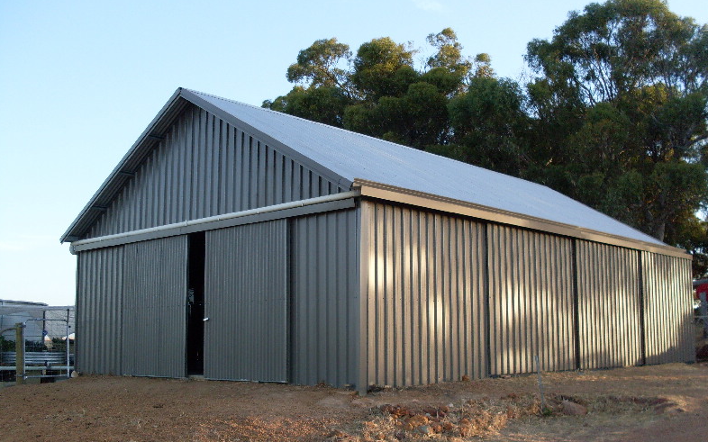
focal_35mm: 41
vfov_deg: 31.2
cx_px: 354
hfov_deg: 48.2
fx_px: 791
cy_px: 251
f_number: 2.8
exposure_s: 1/250
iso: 80
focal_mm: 6.3
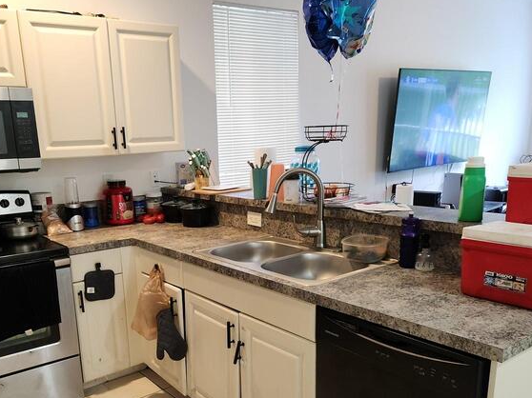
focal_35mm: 33
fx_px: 507
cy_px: 274
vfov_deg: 42.2
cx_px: 215
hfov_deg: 55.0
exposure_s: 1/40
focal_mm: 5.4
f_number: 1.8
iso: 160
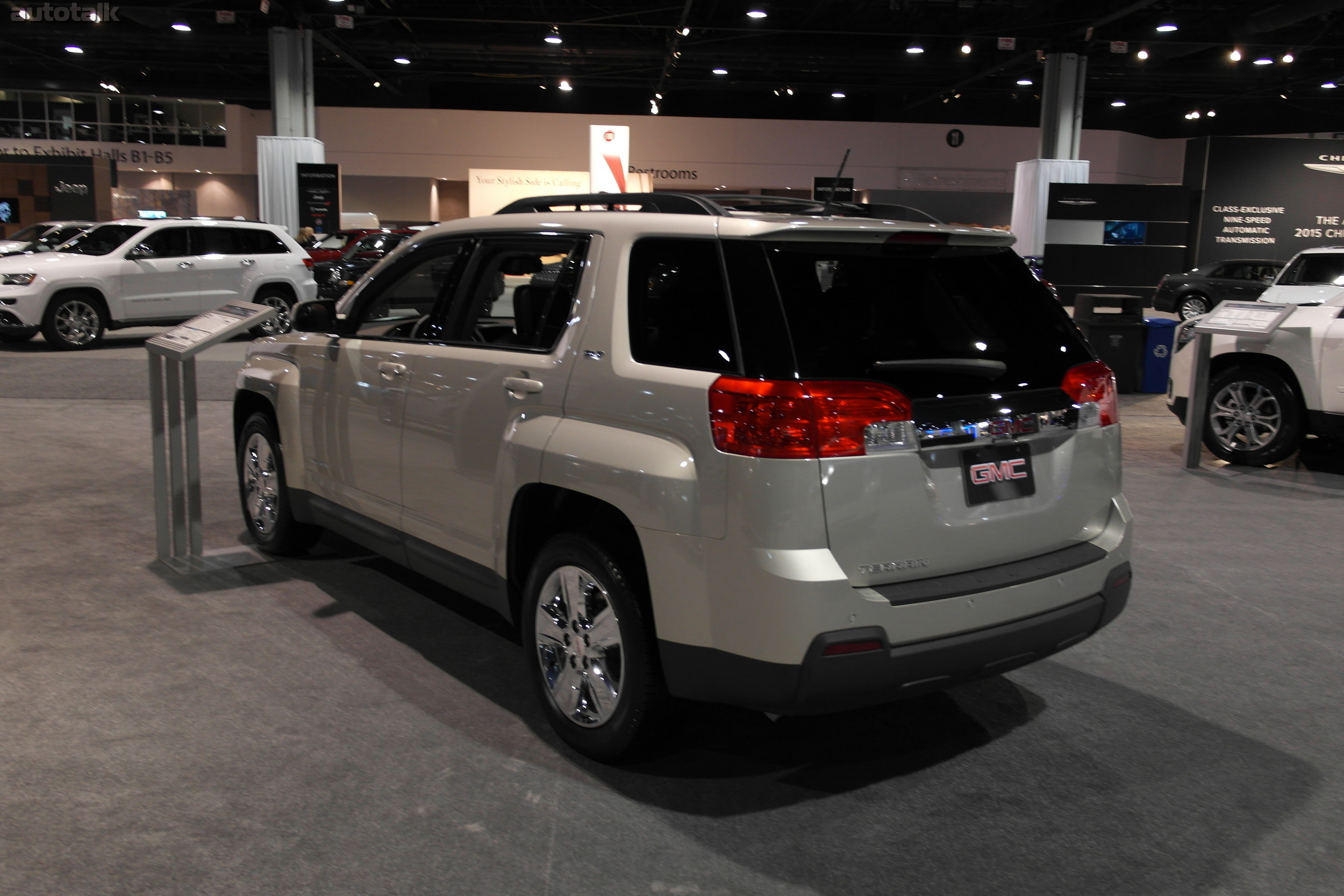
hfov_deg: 61.9
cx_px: 672
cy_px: 448
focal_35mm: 30
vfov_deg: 43.6
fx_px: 1120
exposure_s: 1/30
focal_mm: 20
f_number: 3.5
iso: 400
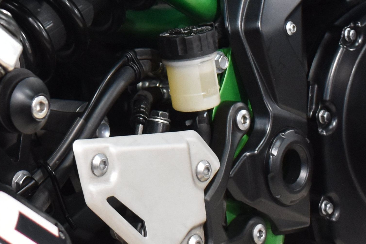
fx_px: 1209
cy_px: -97
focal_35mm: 119
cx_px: -86
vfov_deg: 11.2
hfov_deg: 16.4
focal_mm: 20
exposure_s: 1/50
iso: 800
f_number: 3.5
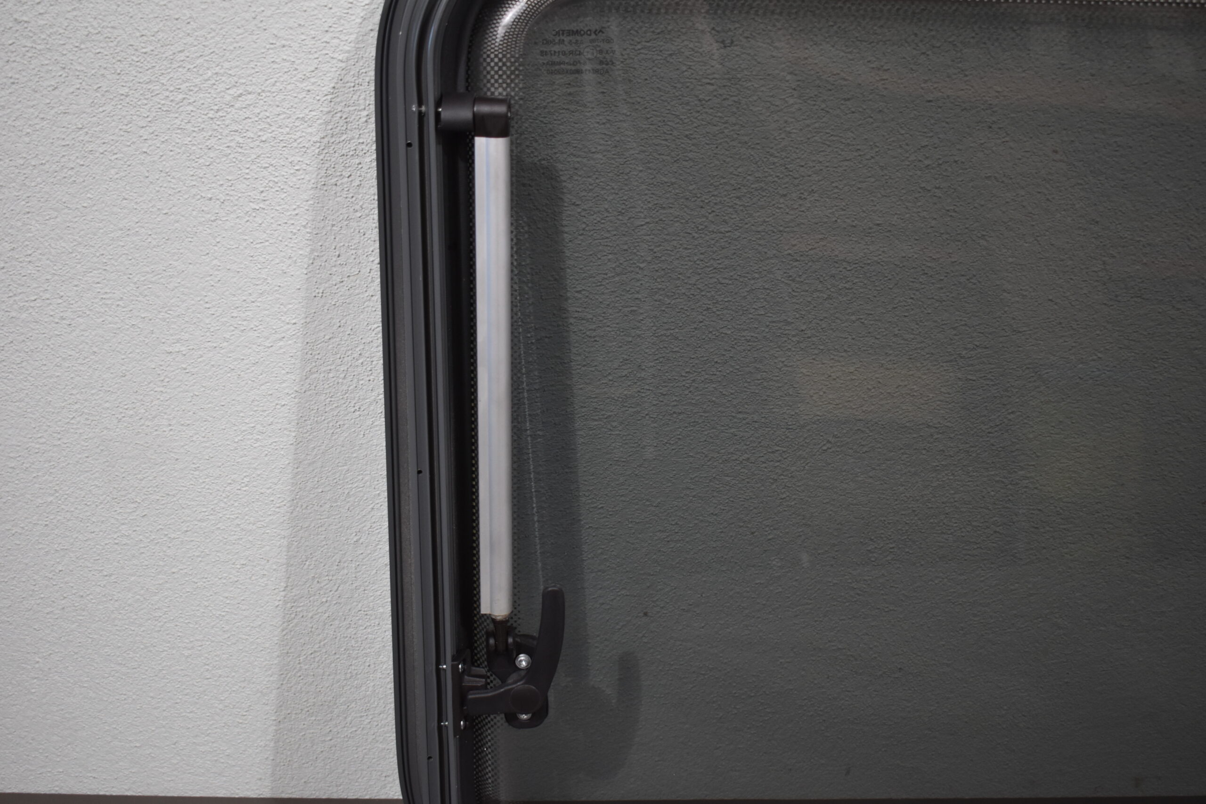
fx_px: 1407
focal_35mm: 42
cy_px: 402
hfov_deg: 46.4
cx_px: 603
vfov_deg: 31.9
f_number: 4.2
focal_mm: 28
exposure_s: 1/200
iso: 800
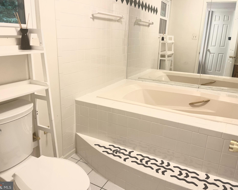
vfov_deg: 51.5
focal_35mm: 28
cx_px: 112
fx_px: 197
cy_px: 94
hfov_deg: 62.2
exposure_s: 1/60
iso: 80
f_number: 1.6
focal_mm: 5.1
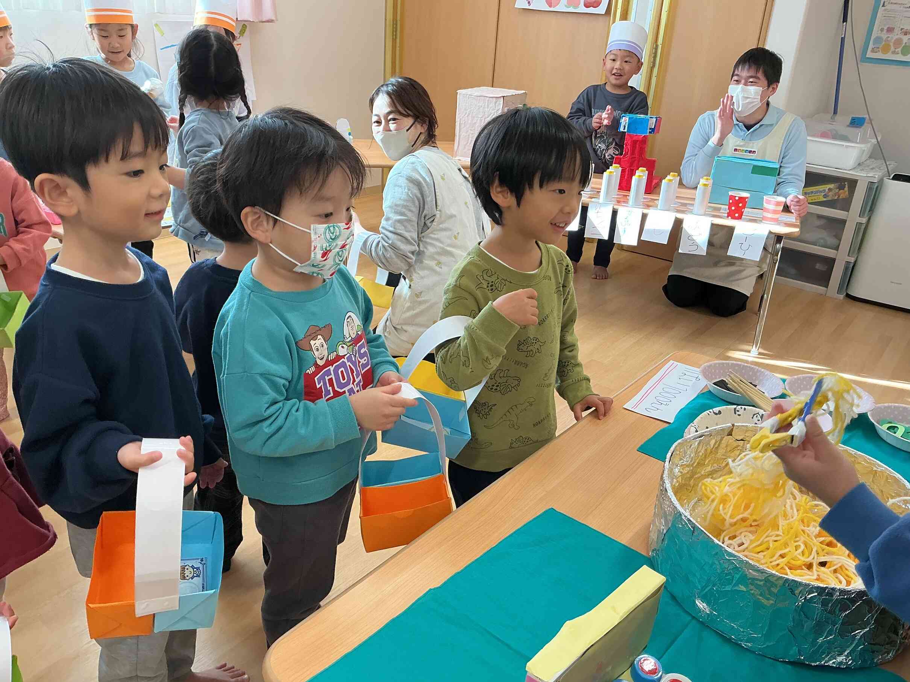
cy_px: 341
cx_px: 455
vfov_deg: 48.2
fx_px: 762
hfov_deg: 61.7
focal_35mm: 29
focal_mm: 3
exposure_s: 1/120
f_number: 1.8
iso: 64
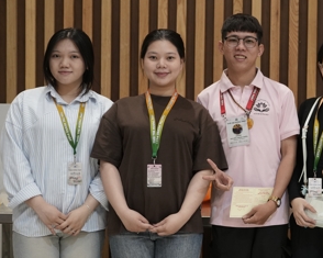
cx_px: 301
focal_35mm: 81
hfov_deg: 22.9
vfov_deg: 18.9
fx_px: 774
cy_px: 133
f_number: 2.5
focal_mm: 39
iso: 1600
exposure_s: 1/125
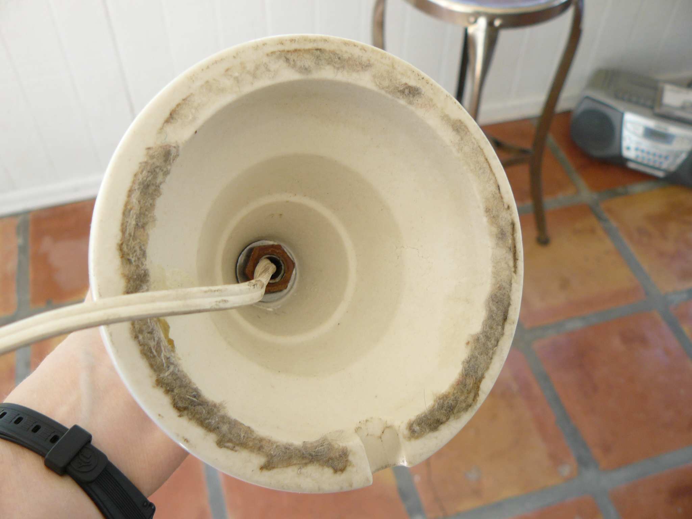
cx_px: 346
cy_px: 260
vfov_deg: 39.7
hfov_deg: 51.4
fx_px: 720
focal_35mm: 36
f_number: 2.8
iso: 100
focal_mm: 6
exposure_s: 1/50
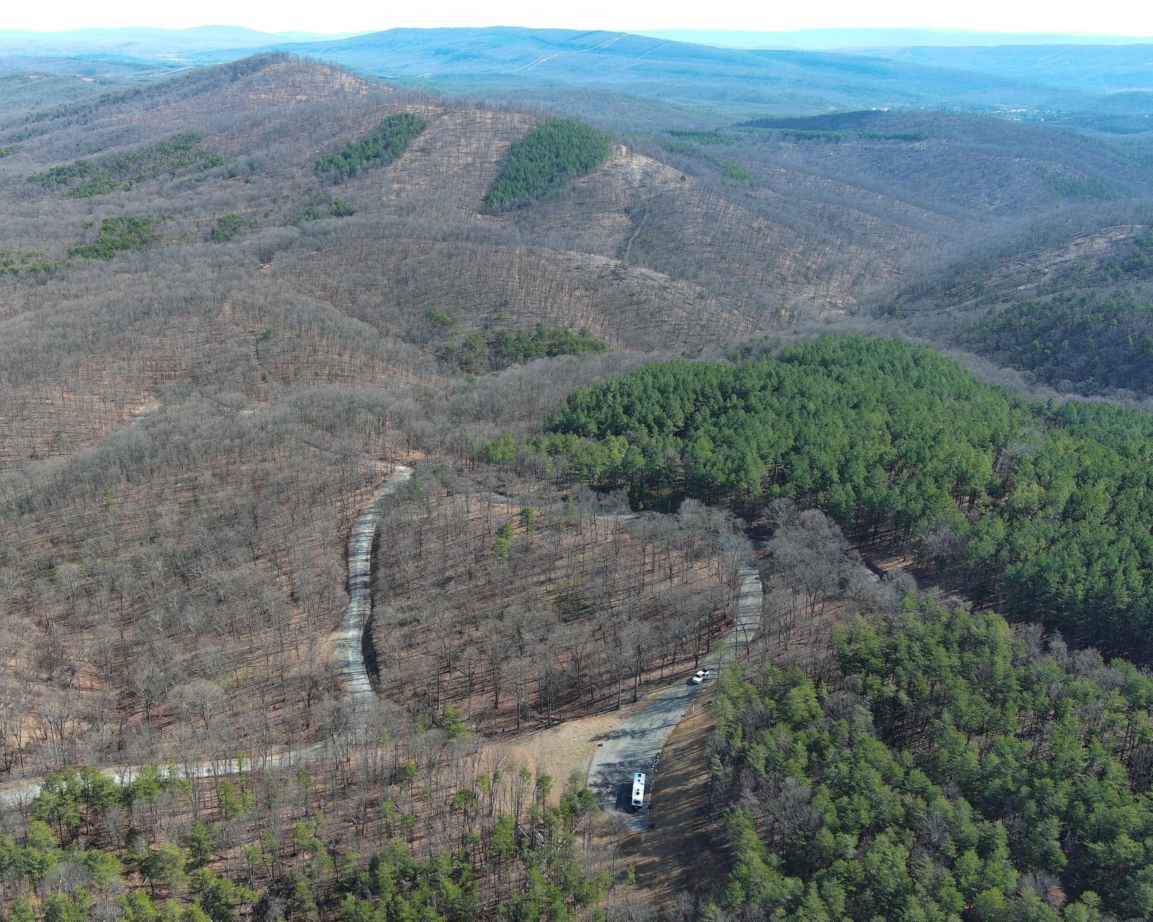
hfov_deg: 54.0
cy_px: 461
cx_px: 487
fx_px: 1126
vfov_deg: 44.5
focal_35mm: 33
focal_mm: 10.57
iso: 100
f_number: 2.8
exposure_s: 1/450
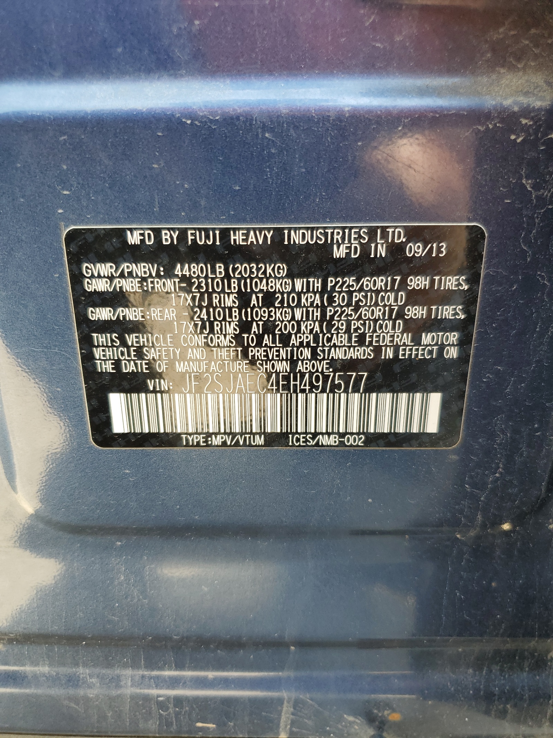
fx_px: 554
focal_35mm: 26
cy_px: 369
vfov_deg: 67.3
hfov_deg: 53.1
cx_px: 276
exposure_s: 1/200
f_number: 1.5
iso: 50
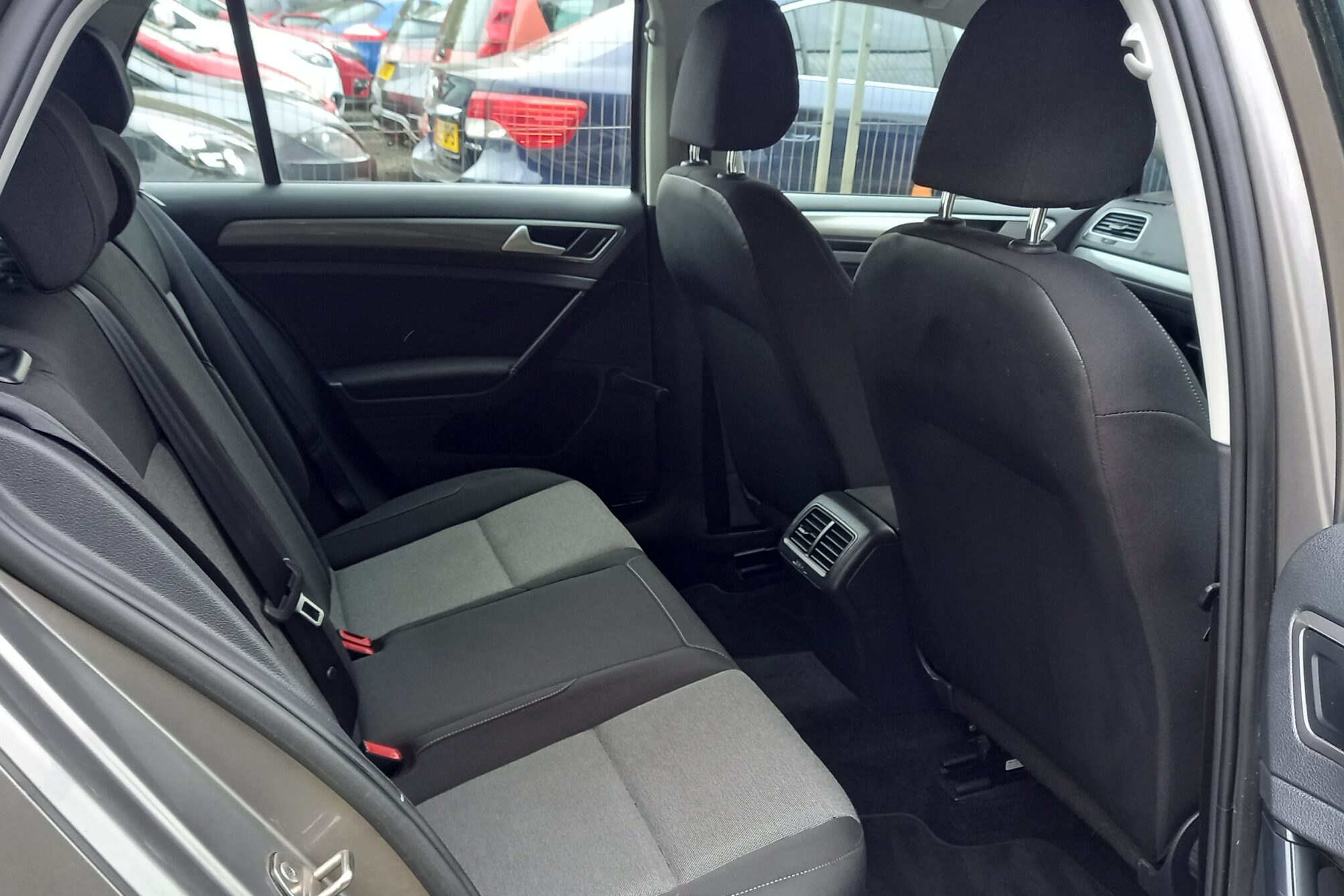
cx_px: 636
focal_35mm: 33
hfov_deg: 57.2
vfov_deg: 39.9
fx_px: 1232
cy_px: 520
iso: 160
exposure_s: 1/30
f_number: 2
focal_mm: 4.6
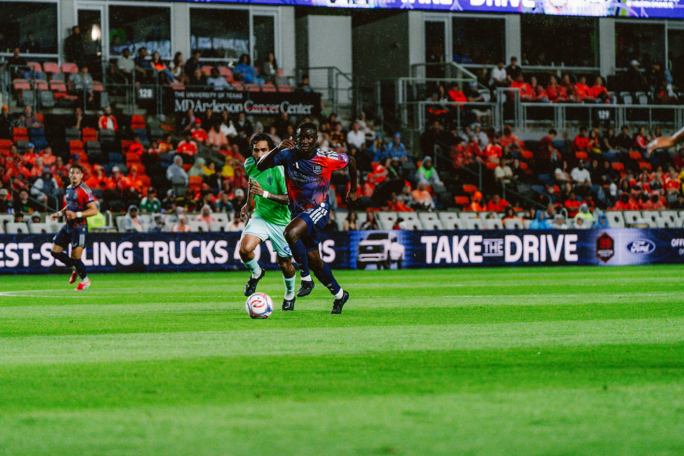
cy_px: 228
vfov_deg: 6.0
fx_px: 4351
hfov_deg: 9.0
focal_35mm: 229
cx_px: 342
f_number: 5.6
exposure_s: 1/1250
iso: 2500
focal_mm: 229
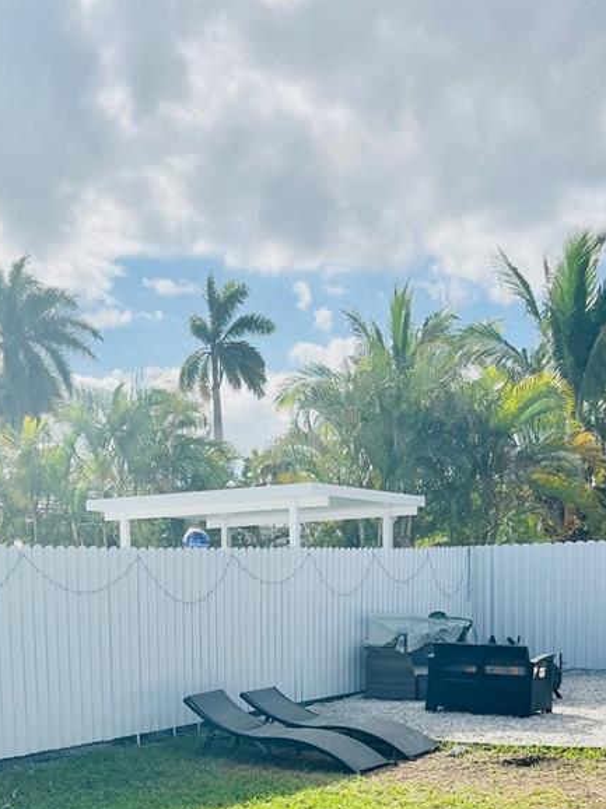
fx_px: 1261
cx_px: 162
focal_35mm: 54
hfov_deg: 26.7
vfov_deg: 33.4
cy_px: 747
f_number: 1.6
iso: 50
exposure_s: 1/6897
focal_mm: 5.1
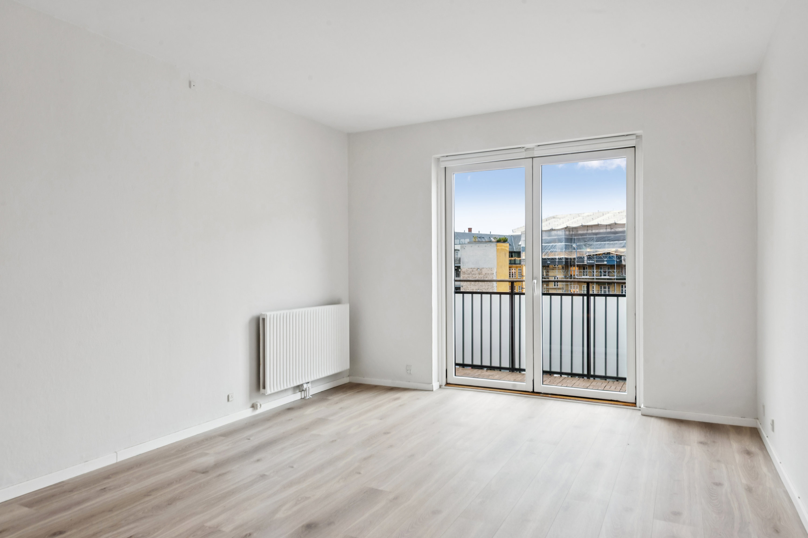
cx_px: 404
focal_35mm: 24
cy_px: 269
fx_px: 539
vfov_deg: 53.1
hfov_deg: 73.7
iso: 200
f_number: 10
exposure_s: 1/1.25
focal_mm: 24
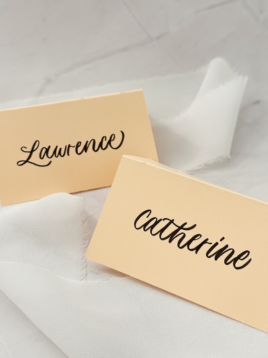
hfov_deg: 30.3
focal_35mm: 48
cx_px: 134
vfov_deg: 39.7
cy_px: 179
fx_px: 495
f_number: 1.78
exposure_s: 1/60
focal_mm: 6.86
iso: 250
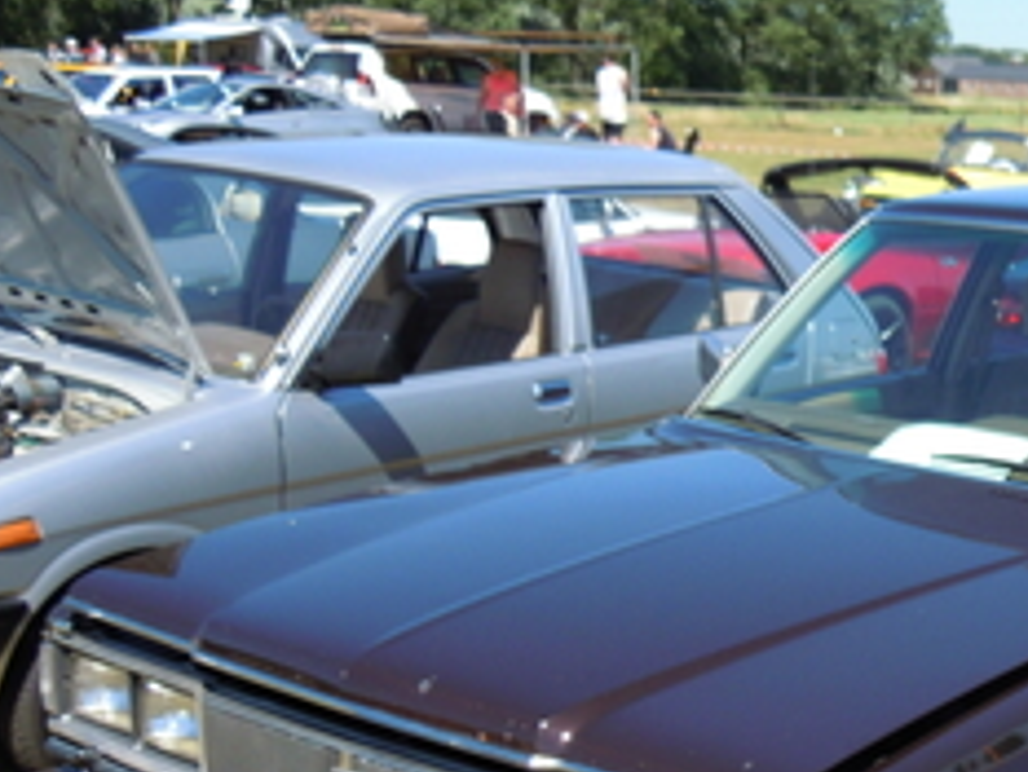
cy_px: 622
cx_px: 1010
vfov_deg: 20.2
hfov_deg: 25.8
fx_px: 2139
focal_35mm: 72
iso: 100
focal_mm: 5
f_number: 7.6
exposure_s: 1/160
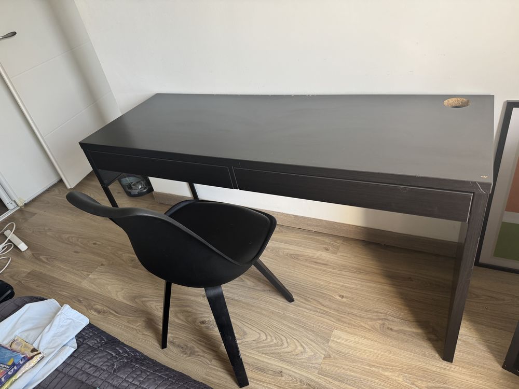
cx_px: 260
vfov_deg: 56.8
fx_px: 360
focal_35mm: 24
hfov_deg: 71.6
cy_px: 194
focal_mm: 6.76
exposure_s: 1/121
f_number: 1.78
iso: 160
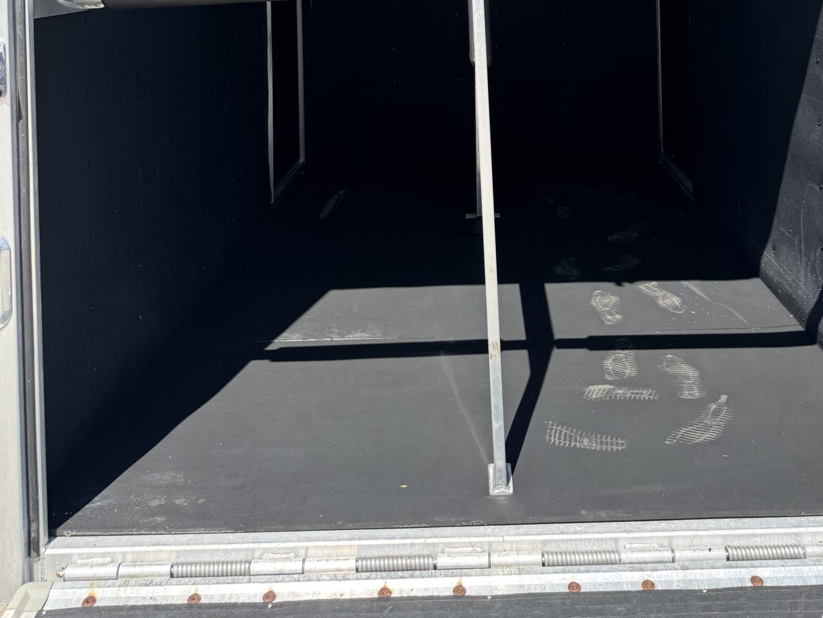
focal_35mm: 39
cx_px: 493
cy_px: -33
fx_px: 927
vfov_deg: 33.0
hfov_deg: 47.6
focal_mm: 6.76
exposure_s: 1/1395
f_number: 1.78
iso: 80
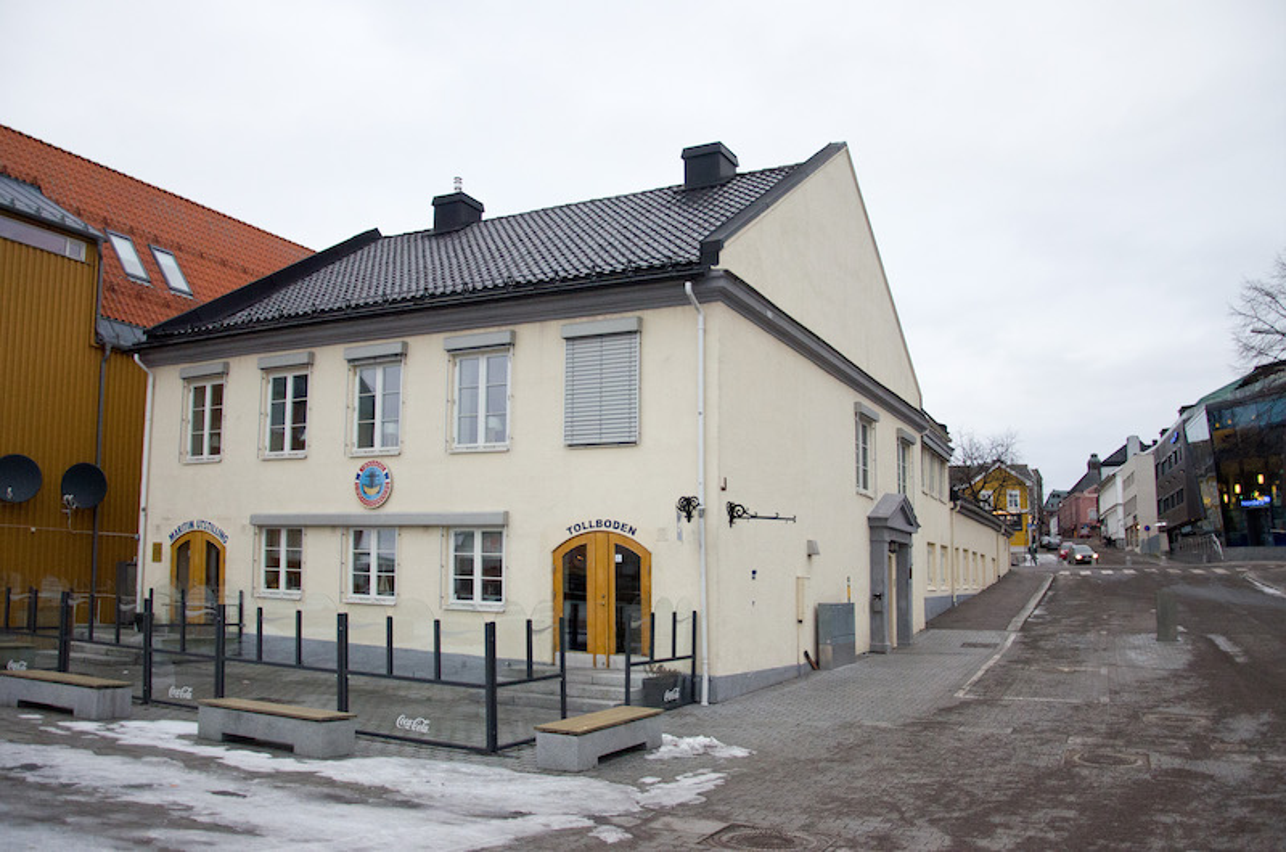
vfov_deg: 47.7
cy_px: 426
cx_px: 643
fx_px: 963
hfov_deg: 67.5
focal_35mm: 27
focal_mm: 18
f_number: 3.5
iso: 1600
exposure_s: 1/500
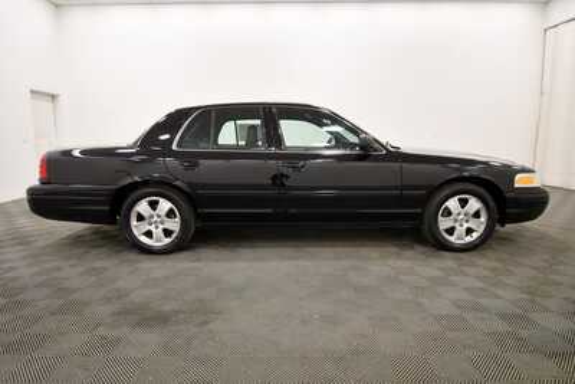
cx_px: 288
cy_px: 192
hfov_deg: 81.2
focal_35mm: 21
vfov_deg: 59.5
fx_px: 336
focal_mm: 14
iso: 800
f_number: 5
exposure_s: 1/160
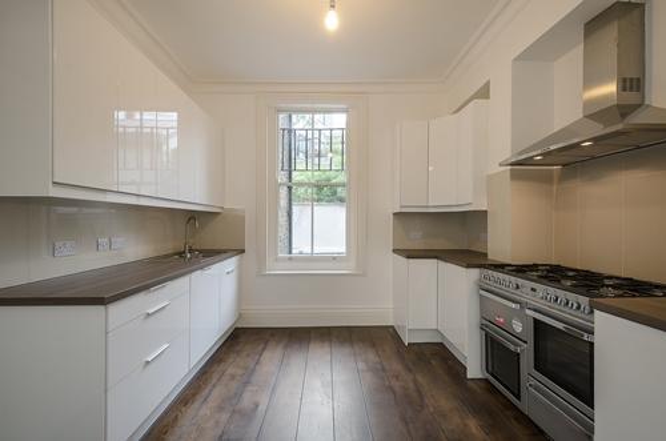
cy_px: 220
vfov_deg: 77.1
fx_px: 277
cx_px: 333
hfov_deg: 100.5
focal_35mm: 15
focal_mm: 10
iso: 100
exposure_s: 1/3
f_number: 9
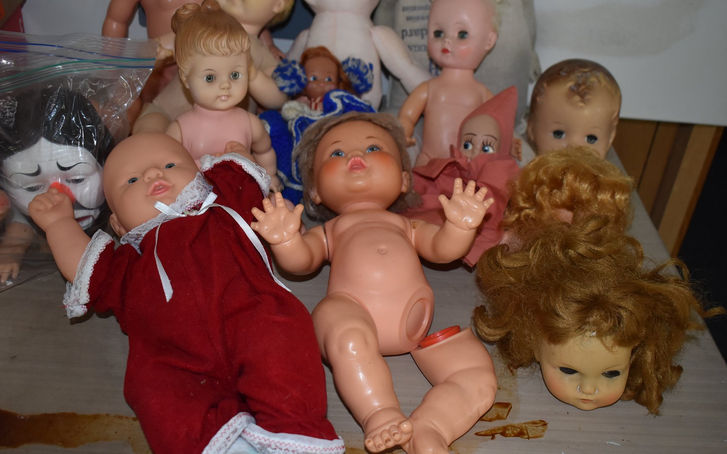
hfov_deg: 47.7
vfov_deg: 30.9
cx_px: 363
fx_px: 822
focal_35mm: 42
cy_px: 225
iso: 900
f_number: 4
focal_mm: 27
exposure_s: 1/100
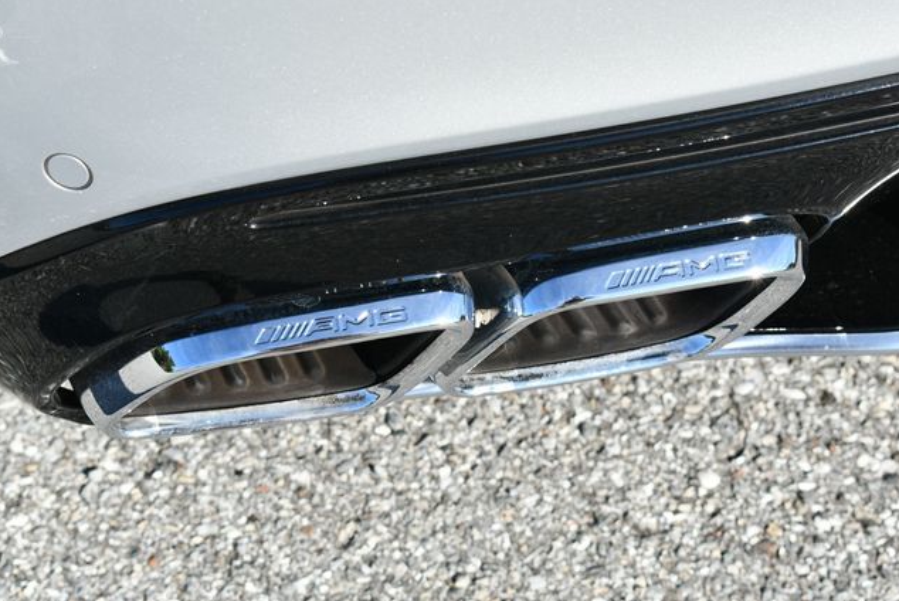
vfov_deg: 12.4
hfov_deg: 18.4
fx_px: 2774
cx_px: 450
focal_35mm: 111
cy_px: 302
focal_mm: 55
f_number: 8
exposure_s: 1/250
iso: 160
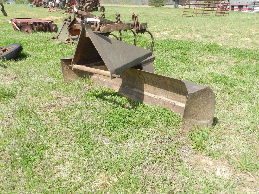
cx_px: 130
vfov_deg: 44.2
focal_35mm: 32
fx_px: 239
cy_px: 97
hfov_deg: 56.8
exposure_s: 1/800
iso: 160
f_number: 3.7
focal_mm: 5.6
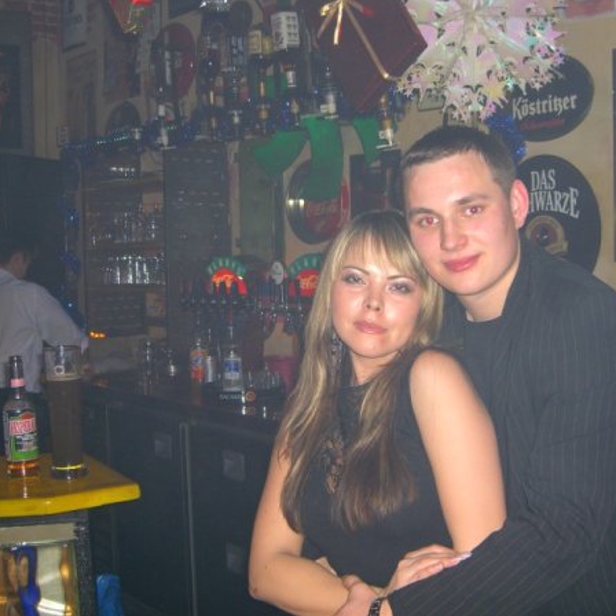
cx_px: 337
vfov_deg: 37.6
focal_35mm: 45
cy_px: 308
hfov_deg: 37.5
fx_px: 906
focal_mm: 7.9
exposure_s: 1/60
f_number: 2.8
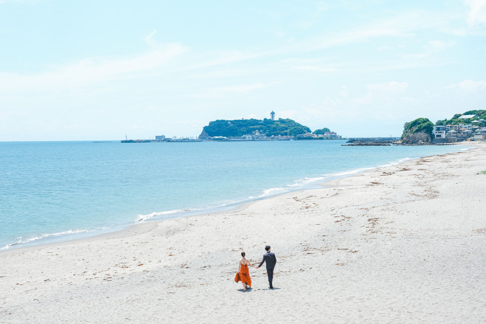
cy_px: 162
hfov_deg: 46.4
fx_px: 567
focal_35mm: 42
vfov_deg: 31.9
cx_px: 243
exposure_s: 1/400
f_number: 5.6
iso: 160
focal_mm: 28.3
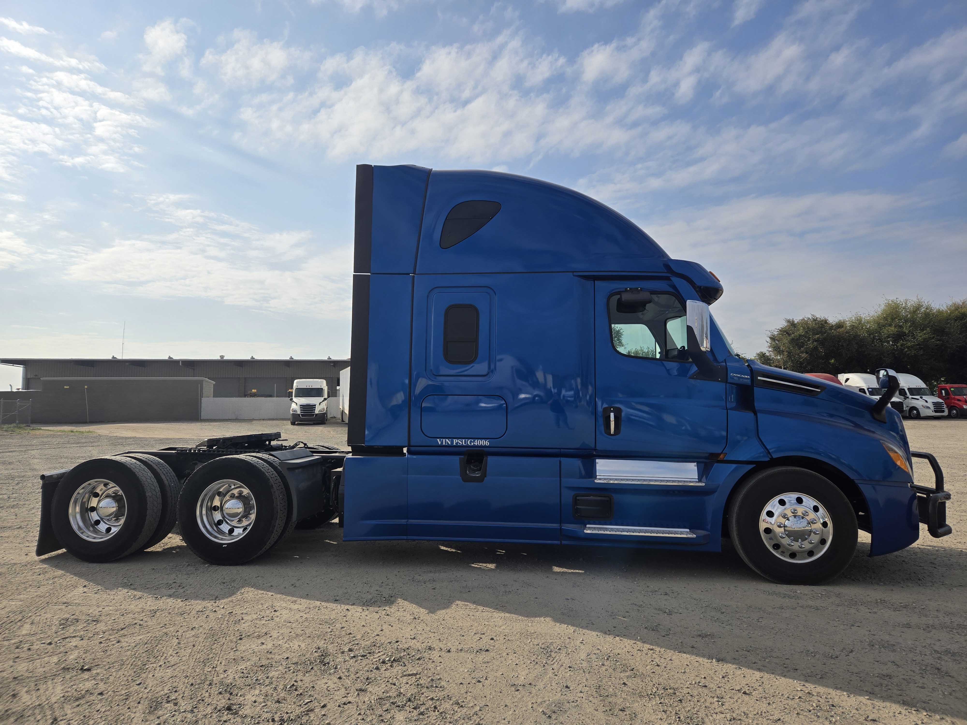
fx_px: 643
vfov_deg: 58.9
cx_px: 484
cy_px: 362
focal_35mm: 23
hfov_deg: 73.9
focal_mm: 5.4
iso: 25
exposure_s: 1/3677
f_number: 1.8
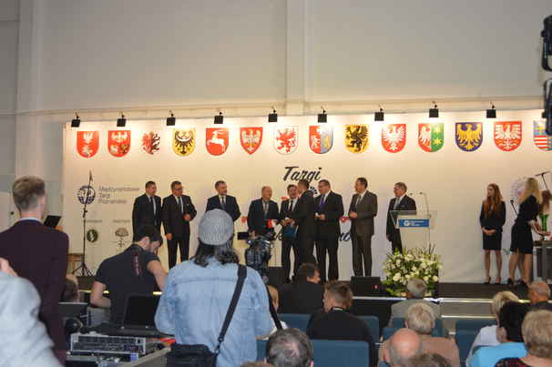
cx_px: 276
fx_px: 735
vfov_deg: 28.0
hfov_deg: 41.1
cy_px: 184
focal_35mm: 48
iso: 400
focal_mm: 32
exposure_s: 1/125
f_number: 4.8
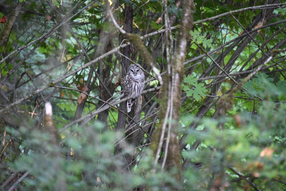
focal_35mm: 300
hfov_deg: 6.9
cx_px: 143
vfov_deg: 4.6
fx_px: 2384
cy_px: 96
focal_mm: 300
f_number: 5.6
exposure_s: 1/640
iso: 11400
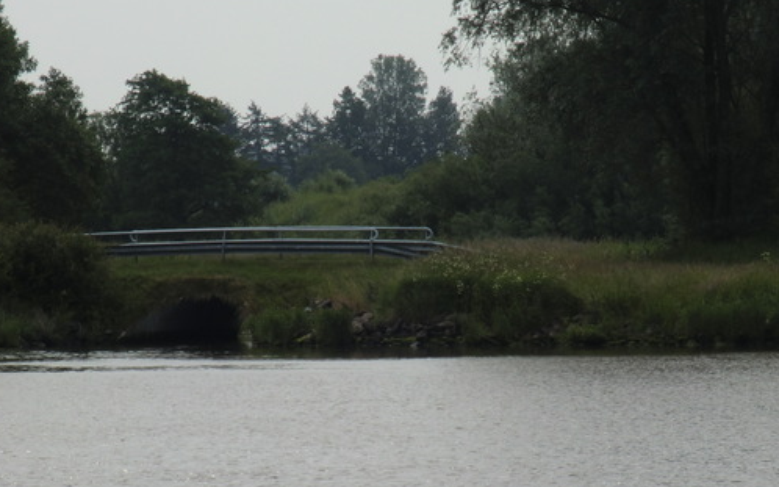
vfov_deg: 4.0
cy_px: 348
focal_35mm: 327
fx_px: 6941
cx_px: 404
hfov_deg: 6.4
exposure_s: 1/500
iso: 64
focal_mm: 43
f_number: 5.7
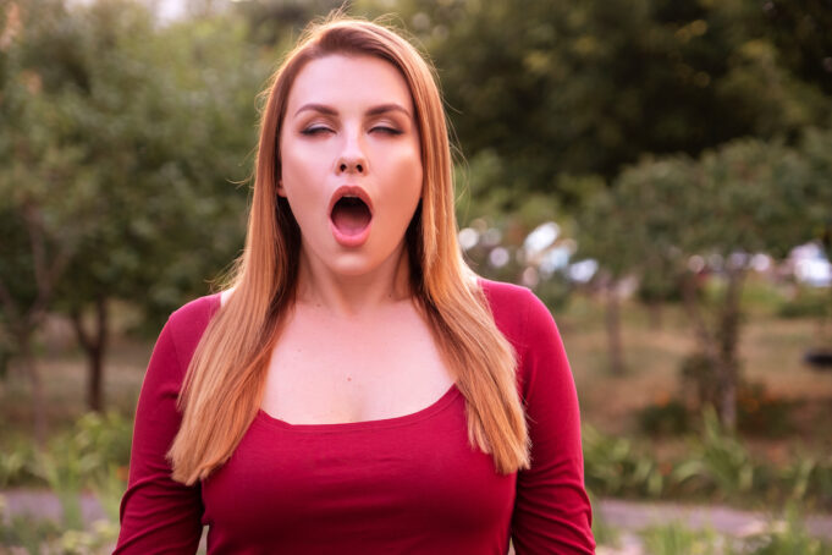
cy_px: 278
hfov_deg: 24.5
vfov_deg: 16.5
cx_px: 416
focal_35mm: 83
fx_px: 1918
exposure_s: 1/160
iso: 250
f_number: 2.8
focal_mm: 55
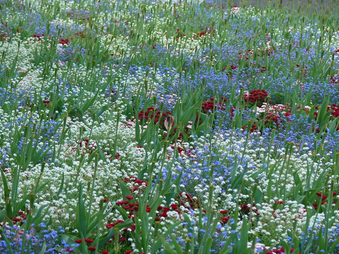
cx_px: 171
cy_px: 127
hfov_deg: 9.0
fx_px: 2154
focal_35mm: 220
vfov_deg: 6.8
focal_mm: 44.8
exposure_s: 1/100
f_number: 3.6
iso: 100
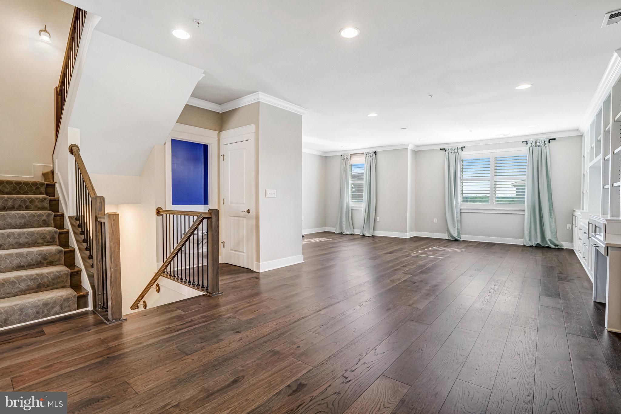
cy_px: 207
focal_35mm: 16
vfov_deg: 73.8
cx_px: 310
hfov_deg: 96.7
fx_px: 276
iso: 1250
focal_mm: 16
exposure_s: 1/60
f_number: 8
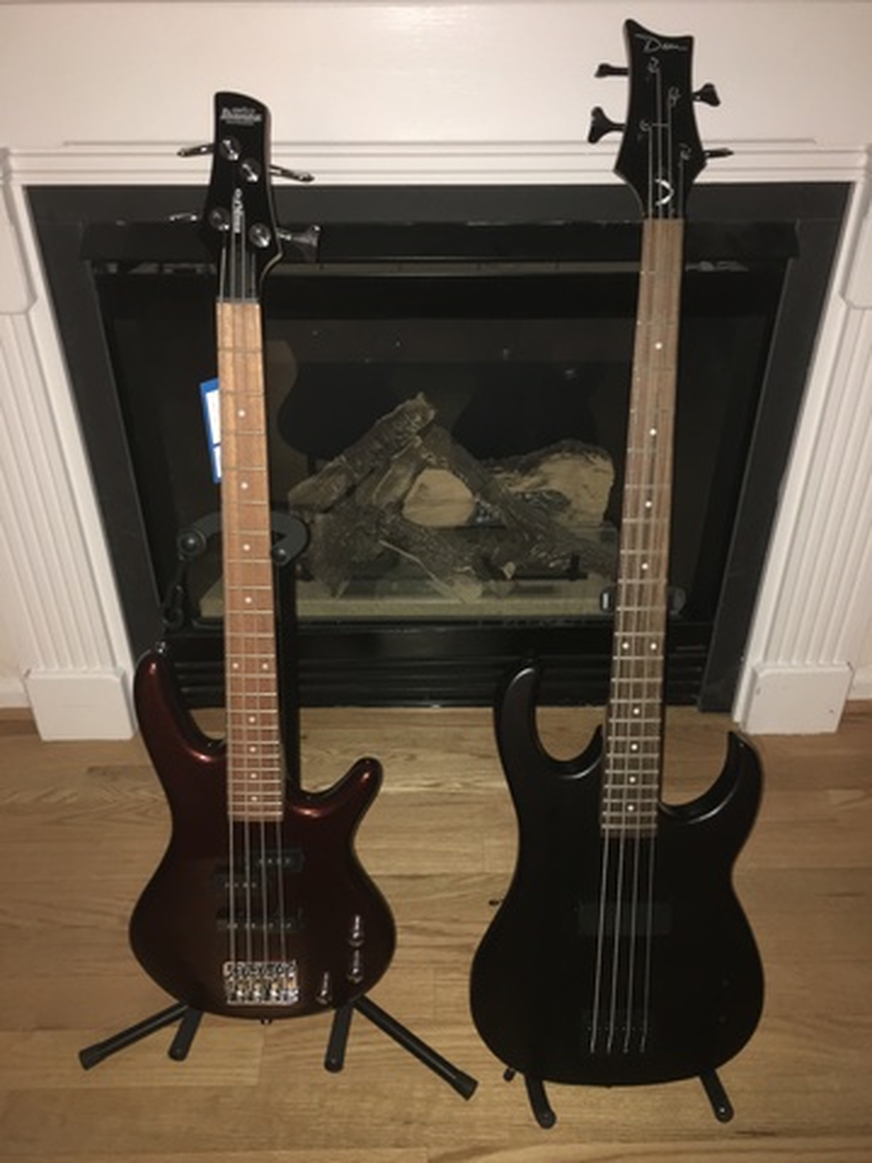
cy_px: 582
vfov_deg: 61.7
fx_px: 974
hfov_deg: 48.2
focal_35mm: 29
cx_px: 436
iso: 160
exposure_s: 1/16
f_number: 2.2
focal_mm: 4.15
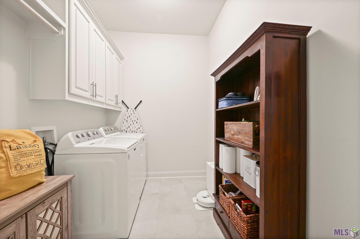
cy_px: 120
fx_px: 140
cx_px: 180
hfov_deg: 104.3
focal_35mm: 14
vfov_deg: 81.1
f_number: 10
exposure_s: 1
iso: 200
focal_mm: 14
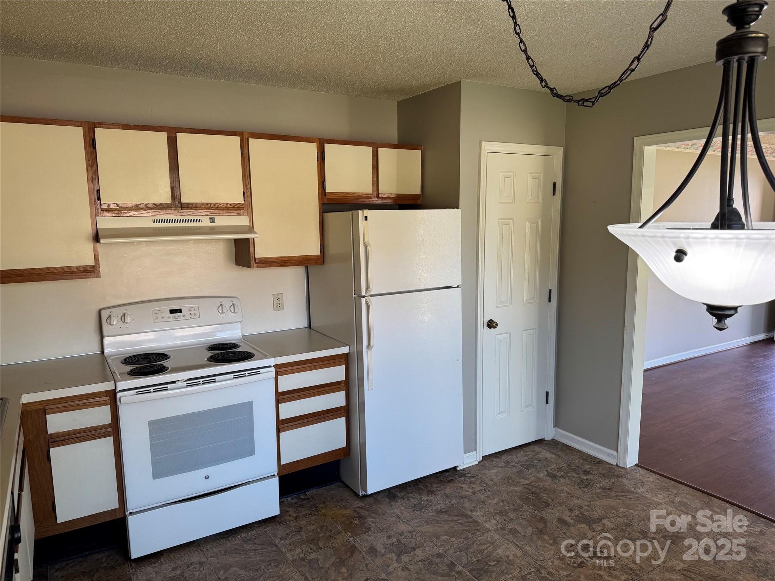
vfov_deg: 56.8
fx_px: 537
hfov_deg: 71.6
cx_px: 388
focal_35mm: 24
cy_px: 290
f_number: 1.78
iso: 160
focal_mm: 6.76
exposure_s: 1/120
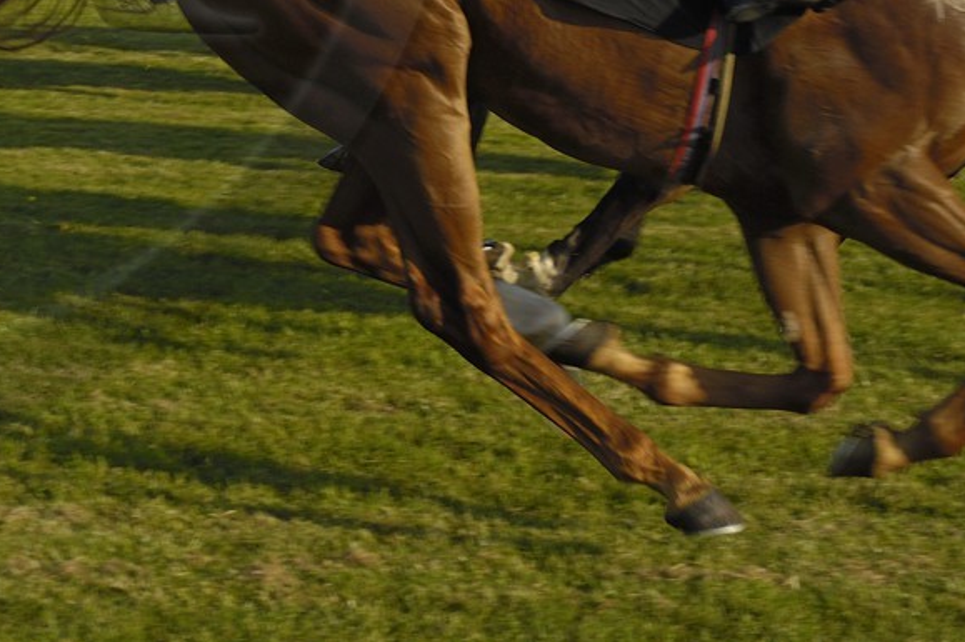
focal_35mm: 116
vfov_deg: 11.4
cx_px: -222
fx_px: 3107
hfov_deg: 16.8
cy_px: -237
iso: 100
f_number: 5
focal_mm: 28
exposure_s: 1/500
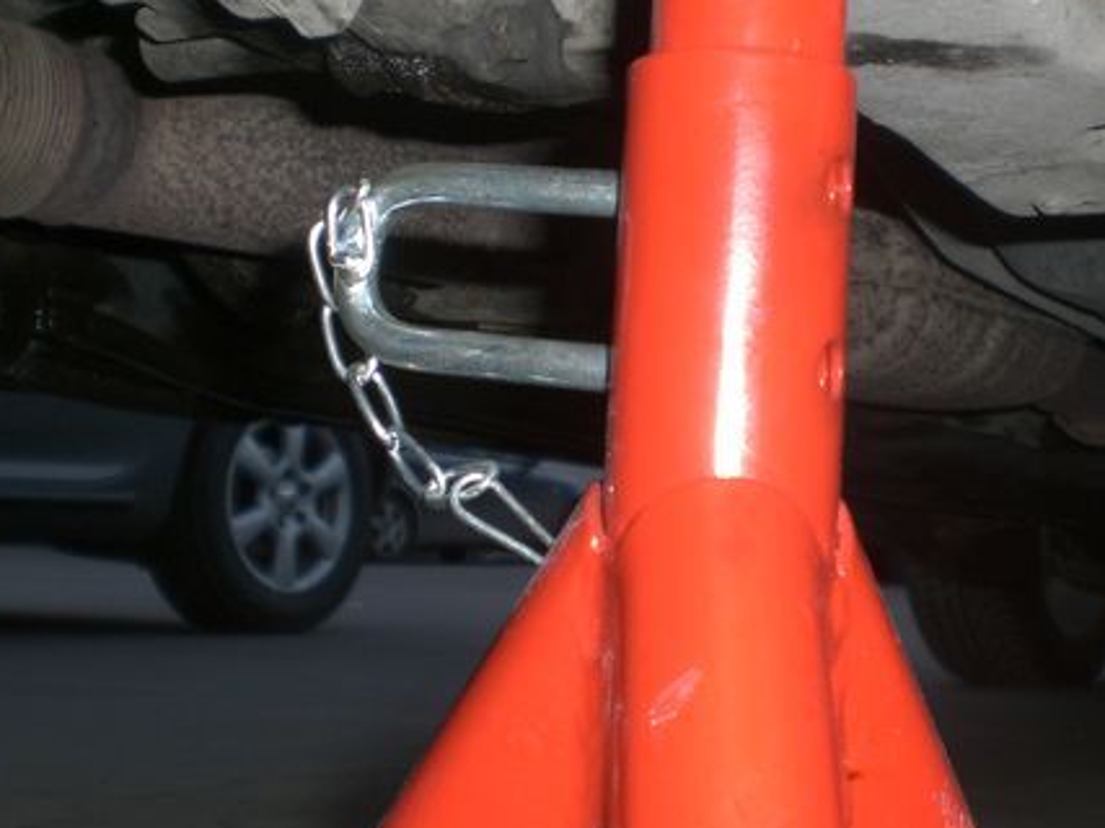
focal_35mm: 57
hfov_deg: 33.7
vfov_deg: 25.6
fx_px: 1819
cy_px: 308
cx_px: 673
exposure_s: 1/60
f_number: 3.1
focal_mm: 6.3
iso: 50
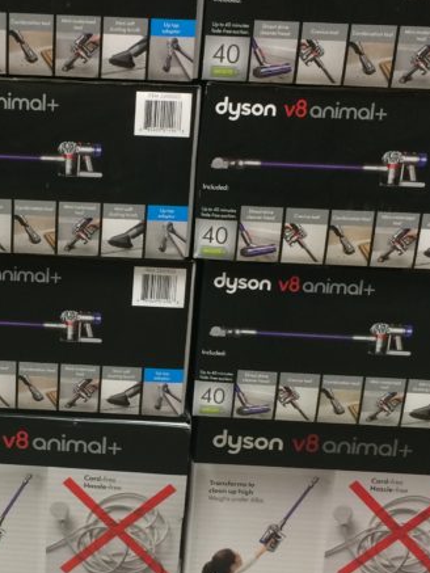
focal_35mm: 68
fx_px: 1126
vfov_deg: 28.5
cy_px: 350
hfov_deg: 21.3
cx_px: 72
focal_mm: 4.15
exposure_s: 1/30
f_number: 2.2
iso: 80
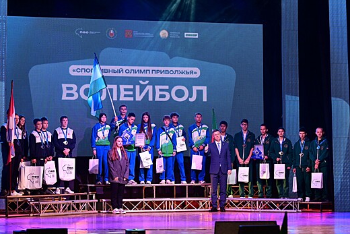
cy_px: 117
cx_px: 175
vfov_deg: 13.2
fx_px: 1011
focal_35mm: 104
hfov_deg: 19.6
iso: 1600
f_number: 4.5
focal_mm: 103
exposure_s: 1/160
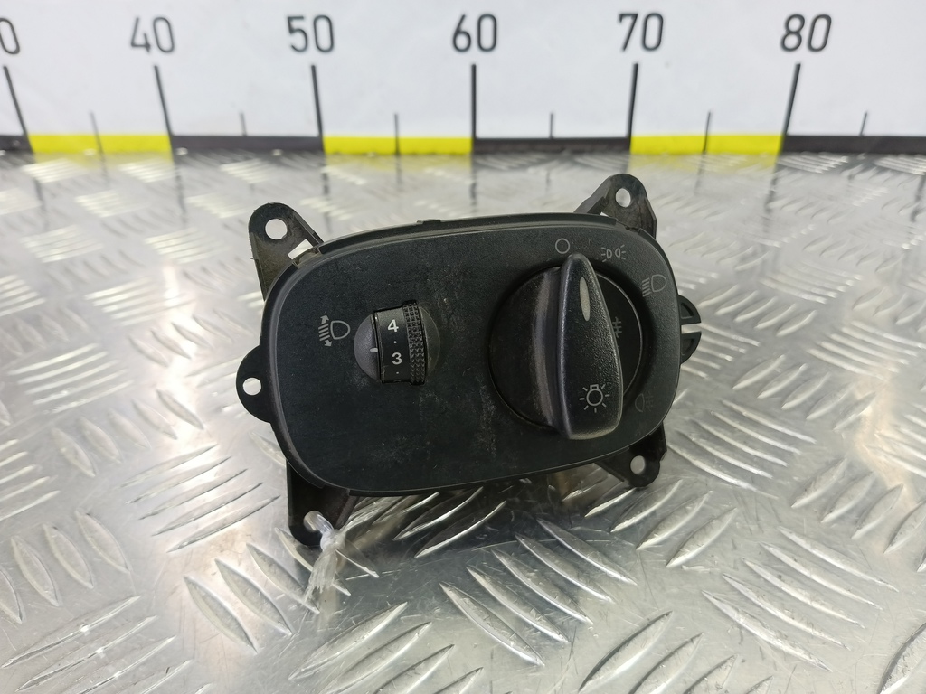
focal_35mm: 23
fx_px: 615
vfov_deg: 58.9
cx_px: 463
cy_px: 347
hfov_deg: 73.9
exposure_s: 1/50
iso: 188
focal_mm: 4.11
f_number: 1.6
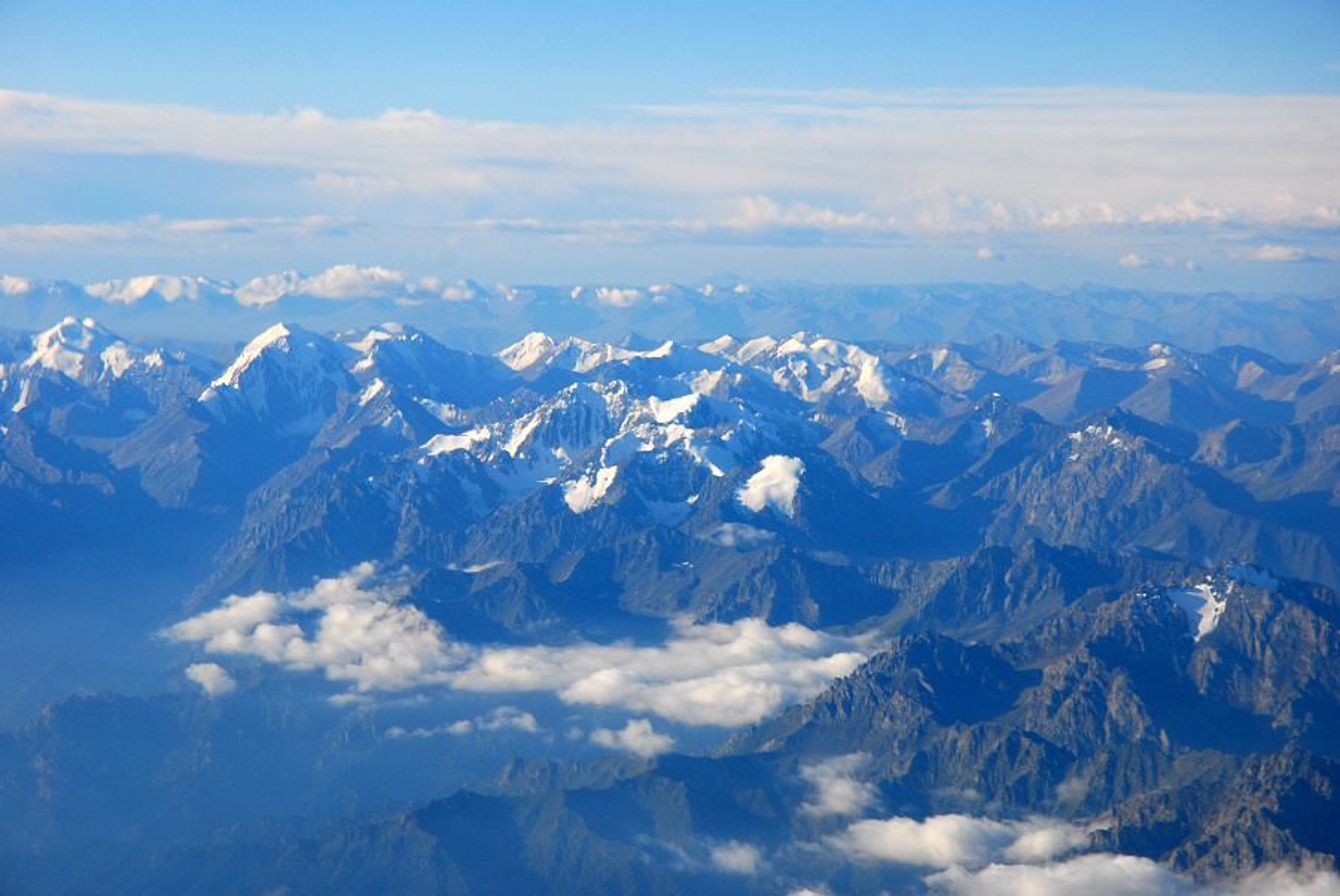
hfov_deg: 19.4
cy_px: 448
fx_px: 3912
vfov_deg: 13.1
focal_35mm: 105
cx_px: 670
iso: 200
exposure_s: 1/640
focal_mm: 70
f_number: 8
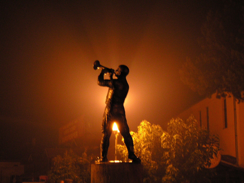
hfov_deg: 30.3
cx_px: 122
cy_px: 92
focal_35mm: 64
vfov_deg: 22.9
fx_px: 451
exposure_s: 1/6.5
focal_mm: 9.7
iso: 400
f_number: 3.5
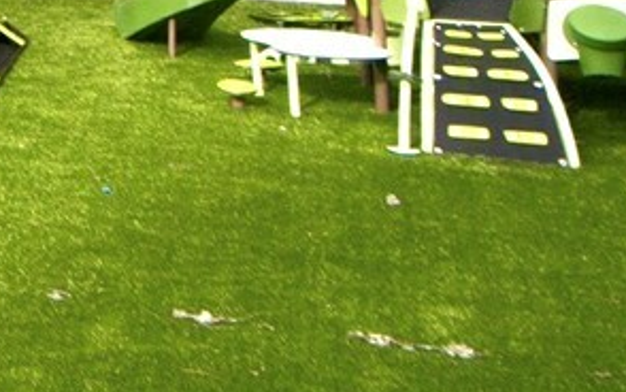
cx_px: -1151
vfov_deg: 11.1
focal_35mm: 106
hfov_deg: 12.0
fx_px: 1809
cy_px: -406
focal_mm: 18
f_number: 9
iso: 400
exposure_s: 1/50
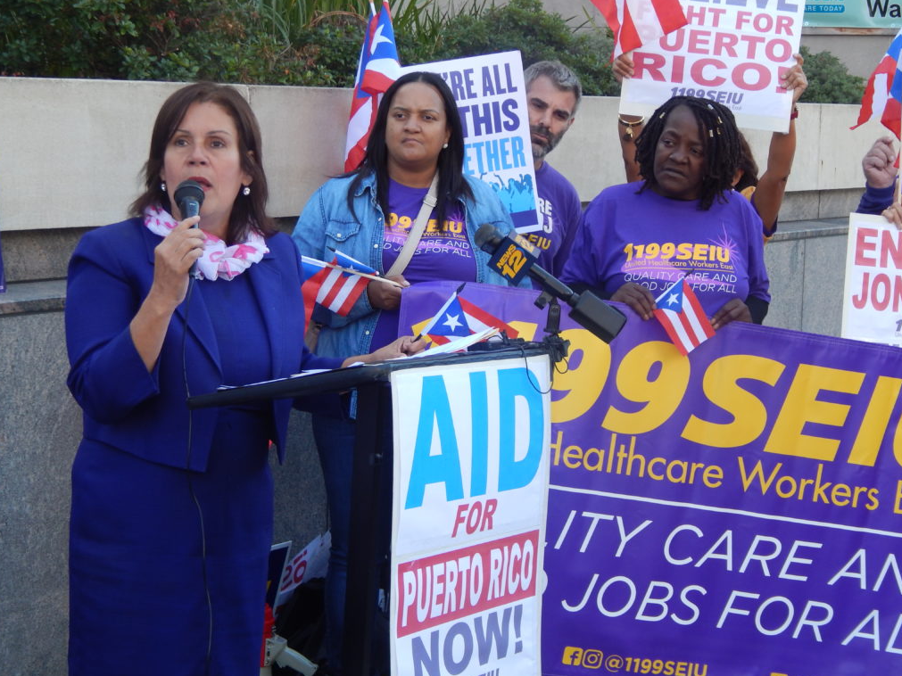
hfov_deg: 25.3
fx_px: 2006
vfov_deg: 19.1
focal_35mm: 77
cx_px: 446
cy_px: 339
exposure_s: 1/100
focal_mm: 13.5
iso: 125
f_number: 4.2
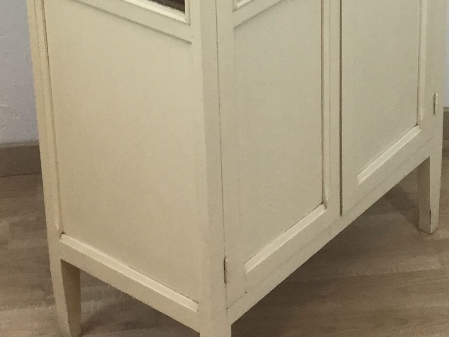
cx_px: 242
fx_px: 1375
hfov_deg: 18.5
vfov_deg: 13.4
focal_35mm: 106
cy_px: -112
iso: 64
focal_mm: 3.3
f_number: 2.4
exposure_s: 1/33
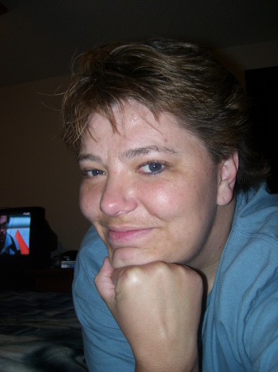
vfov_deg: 51.4
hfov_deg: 39.6
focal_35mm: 36
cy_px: 186
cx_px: 139
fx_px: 386
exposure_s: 1/60
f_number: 2.7
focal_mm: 6
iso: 80
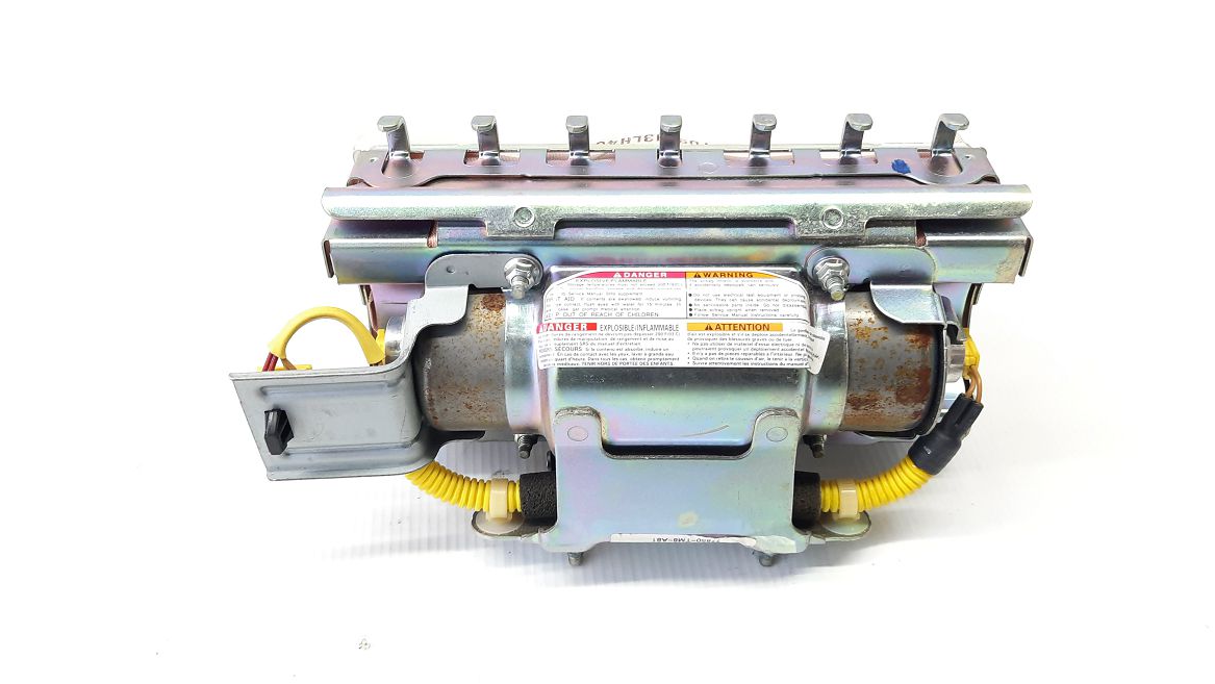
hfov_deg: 67.9
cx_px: 613
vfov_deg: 41.4
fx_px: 902
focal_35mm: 28
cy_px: 294
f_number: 2
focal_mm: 4.6
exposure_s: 1/50
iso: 125
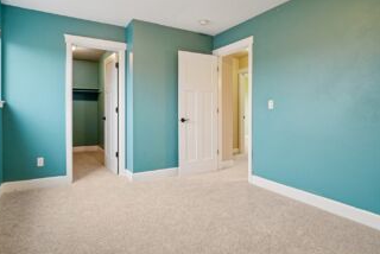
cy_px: 118
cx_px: 182
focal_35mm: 20
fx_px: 211
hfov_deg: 83.9
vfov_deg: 62.0
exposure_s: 1/20
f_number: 8
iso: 1600
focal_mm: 16
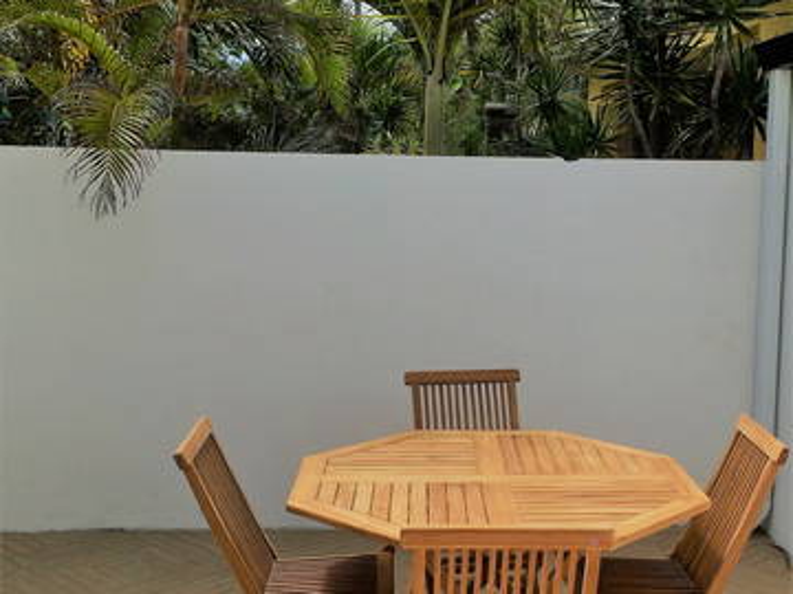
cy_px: 297
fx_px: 664
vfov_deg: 48.2
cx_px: 396
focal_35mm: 29
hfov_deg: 61.7
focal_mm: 4.15
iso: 32
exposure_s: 1/2160
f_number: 2.2
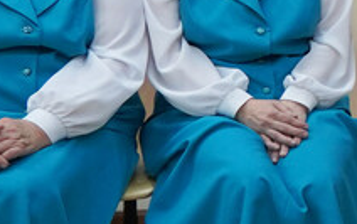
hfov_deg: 9.5
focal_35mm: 173
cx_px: 1064
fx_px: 1685
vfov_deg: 7.5
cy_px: -69
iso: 1250
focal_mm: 24
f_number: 4
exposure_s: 1/160
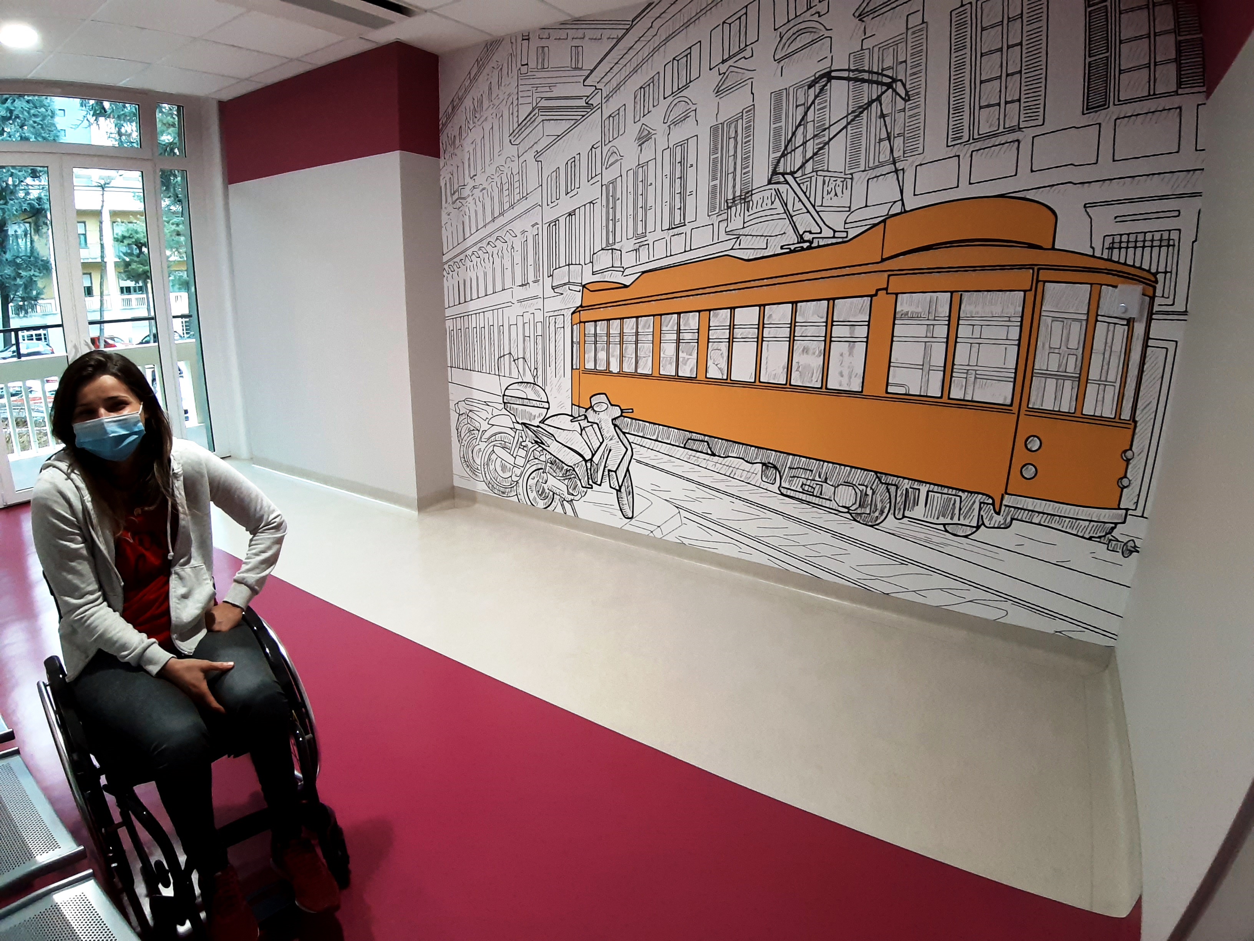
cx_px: 627
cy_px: 470
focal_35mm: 18
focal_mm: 1.87
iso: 160
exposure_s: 1/50
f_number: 2.4
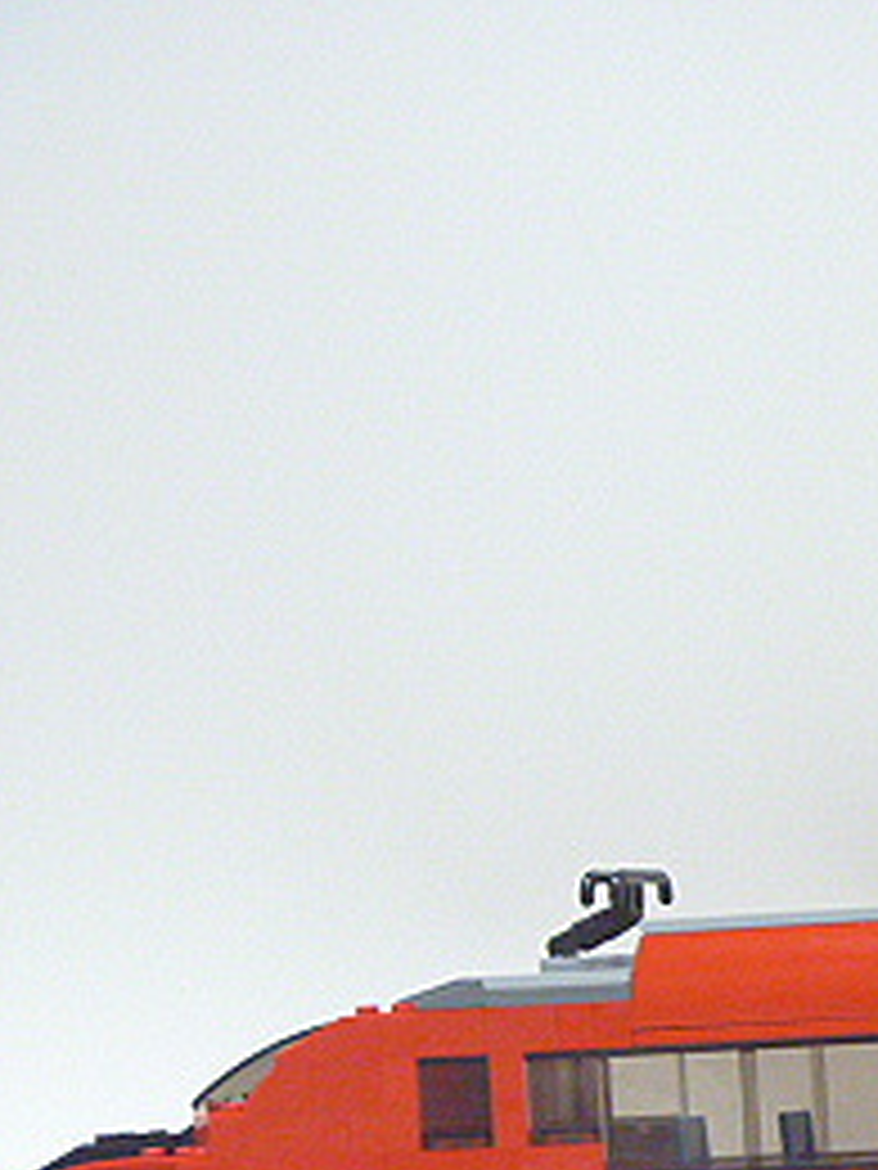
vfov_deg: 22.2
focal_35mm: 86
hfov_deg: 15.6
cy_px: 1058
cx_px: 1364
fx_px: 2908
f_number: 3.5
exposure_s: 1/8
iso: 400
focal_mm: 6.3
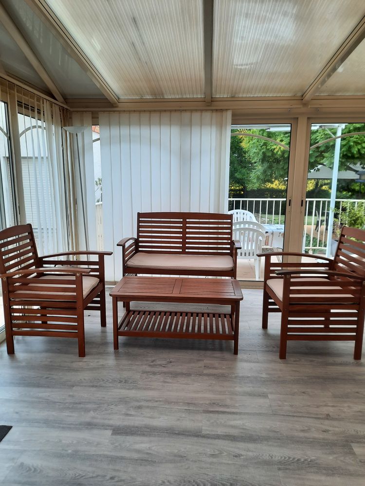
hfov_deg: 54.9
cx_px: 182
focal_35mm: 25
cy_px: 243
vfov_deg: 69.4
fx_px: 351
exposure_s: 1/100
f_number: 2
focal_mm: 4.6
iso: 32
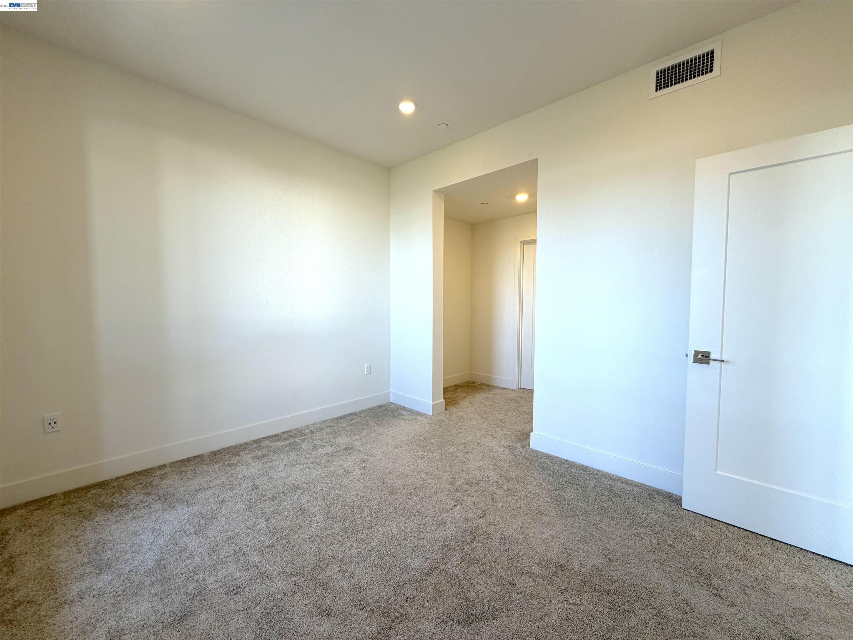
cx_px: 426
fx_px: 345
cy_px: 320
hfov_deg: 102.1
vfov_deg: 85.7
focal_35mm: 14
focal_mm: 2.22
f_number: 2.2
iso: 125
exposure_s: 1/120
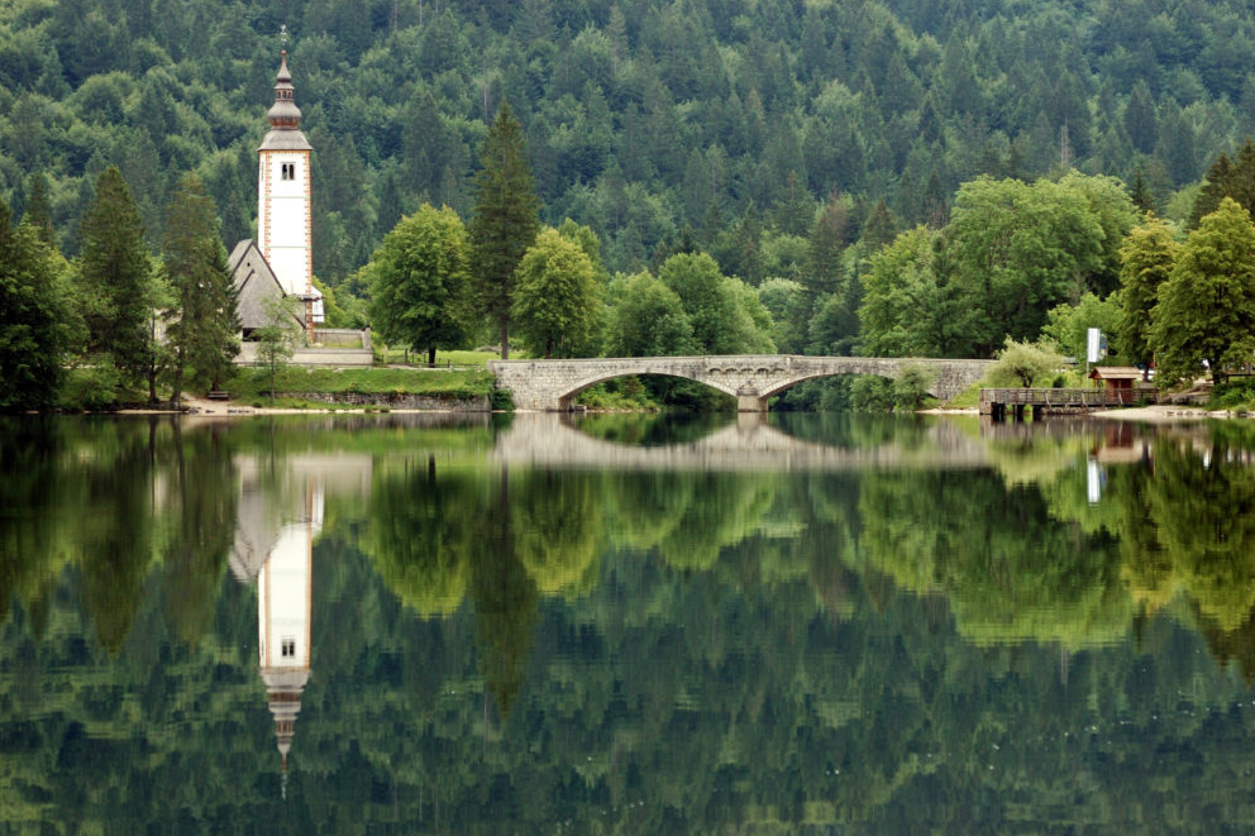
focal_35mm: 139
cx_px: 631
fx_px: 4845
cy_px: 417
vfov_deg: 9.9
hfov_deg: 14.8
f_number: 7.1
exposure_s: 1/250
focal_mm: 92
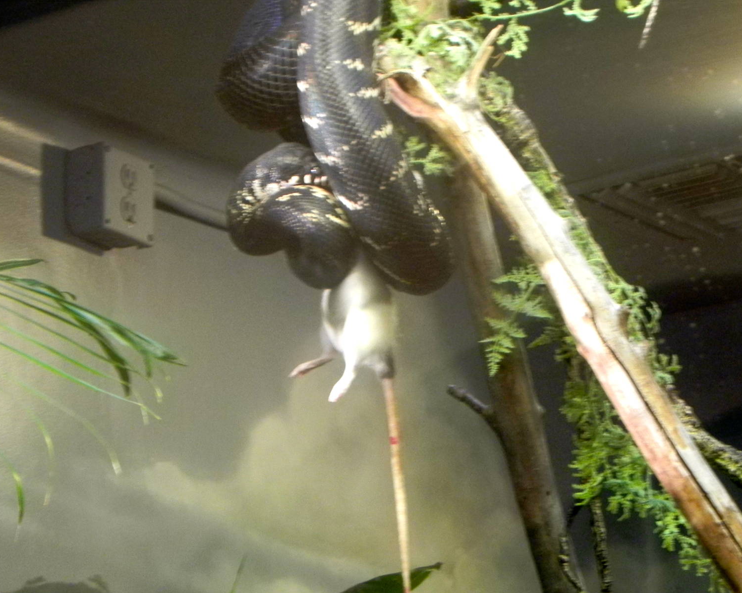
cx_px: 368
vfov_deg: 8.1
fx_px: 4216
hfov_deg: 10.1
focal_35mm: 192
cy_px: 297
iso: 800
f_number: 4.5
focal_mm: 32.7
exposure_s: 1/29.1
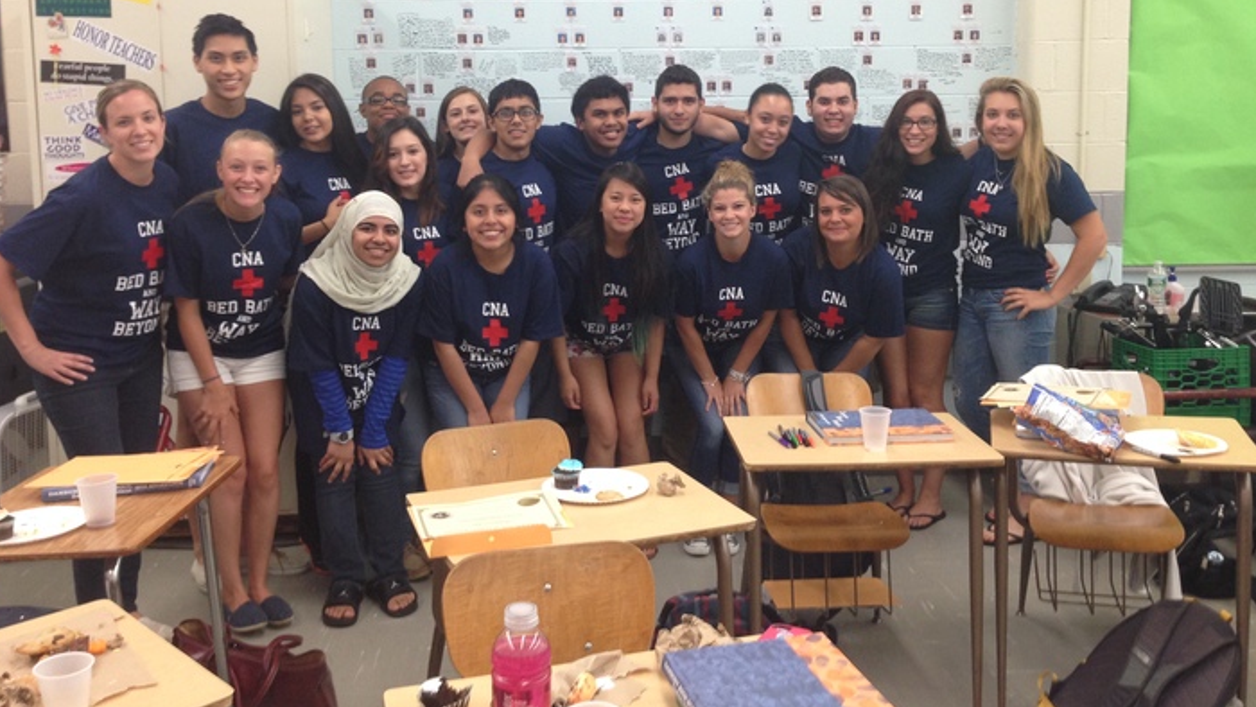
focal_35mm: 37
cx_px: 623
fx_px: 1232
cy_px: 248
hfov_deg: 54.0
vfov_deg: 31.8
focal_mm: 4.12
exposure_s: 1/20
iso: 100
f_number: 2.4
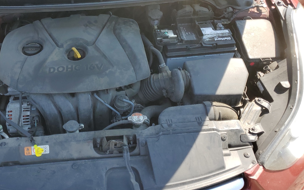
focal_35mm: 36
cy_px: 75
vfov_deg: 35.2
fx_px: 298
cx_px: 107
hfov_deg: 53.2
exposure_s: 1/769
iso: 50
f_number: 1.5
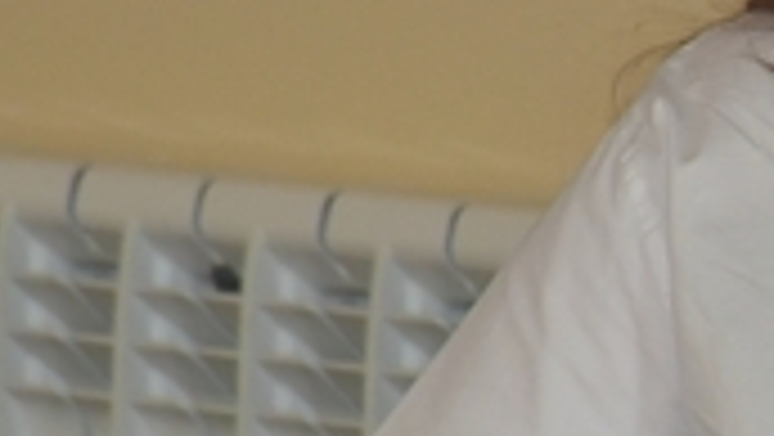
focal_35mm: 1152
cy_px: 157
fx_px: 23658
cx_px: 1750
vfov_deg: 1.1
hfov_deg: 1.9
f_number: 5.6
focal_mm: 140
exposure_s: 1/60
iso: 1000
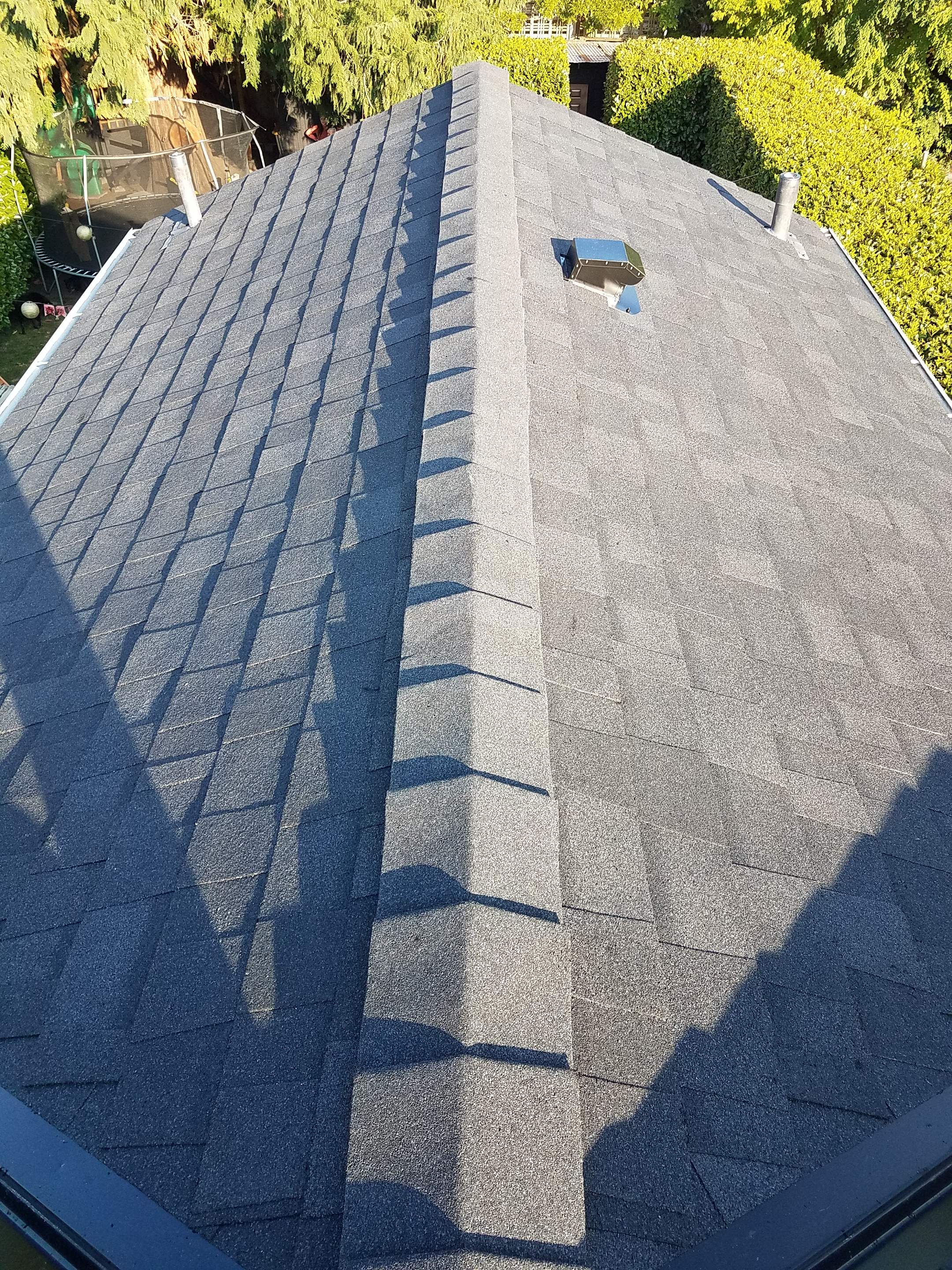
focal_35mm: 26
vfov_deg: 67.3
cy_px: 635
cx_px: 476
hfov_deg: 53.1
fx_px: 953
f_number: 1.7
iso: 40
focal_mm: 4.2
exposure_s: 1/297
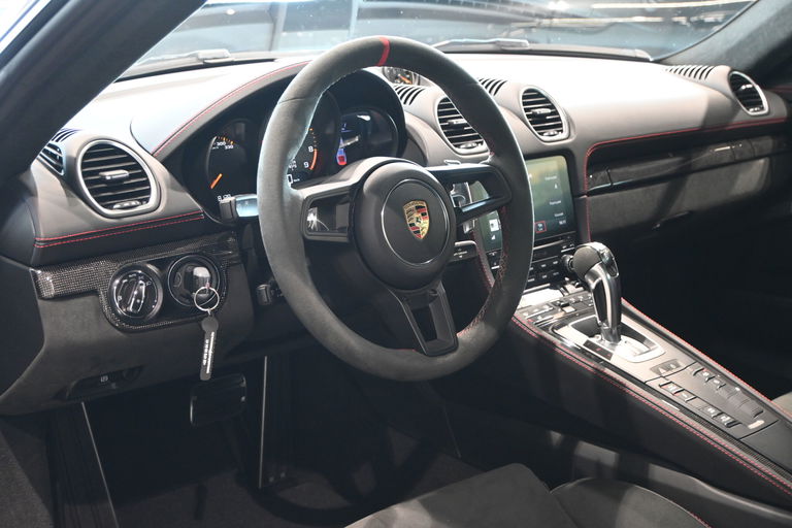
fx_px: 1039
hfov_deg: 41.7
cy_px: 264
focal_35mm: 47
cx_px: 396
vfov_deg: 28.5
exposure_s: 1/50
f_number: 5
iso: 2200
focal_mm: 31.5
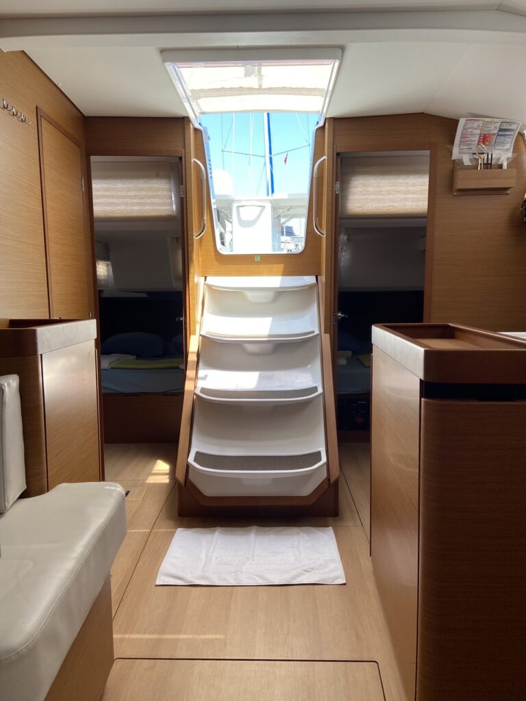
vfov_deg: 67.3
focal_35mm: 26
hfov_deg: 53.1
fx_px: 527
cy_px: 350
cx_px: 263
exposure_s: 1/191
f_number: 1.8
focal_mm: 4.25
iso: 32
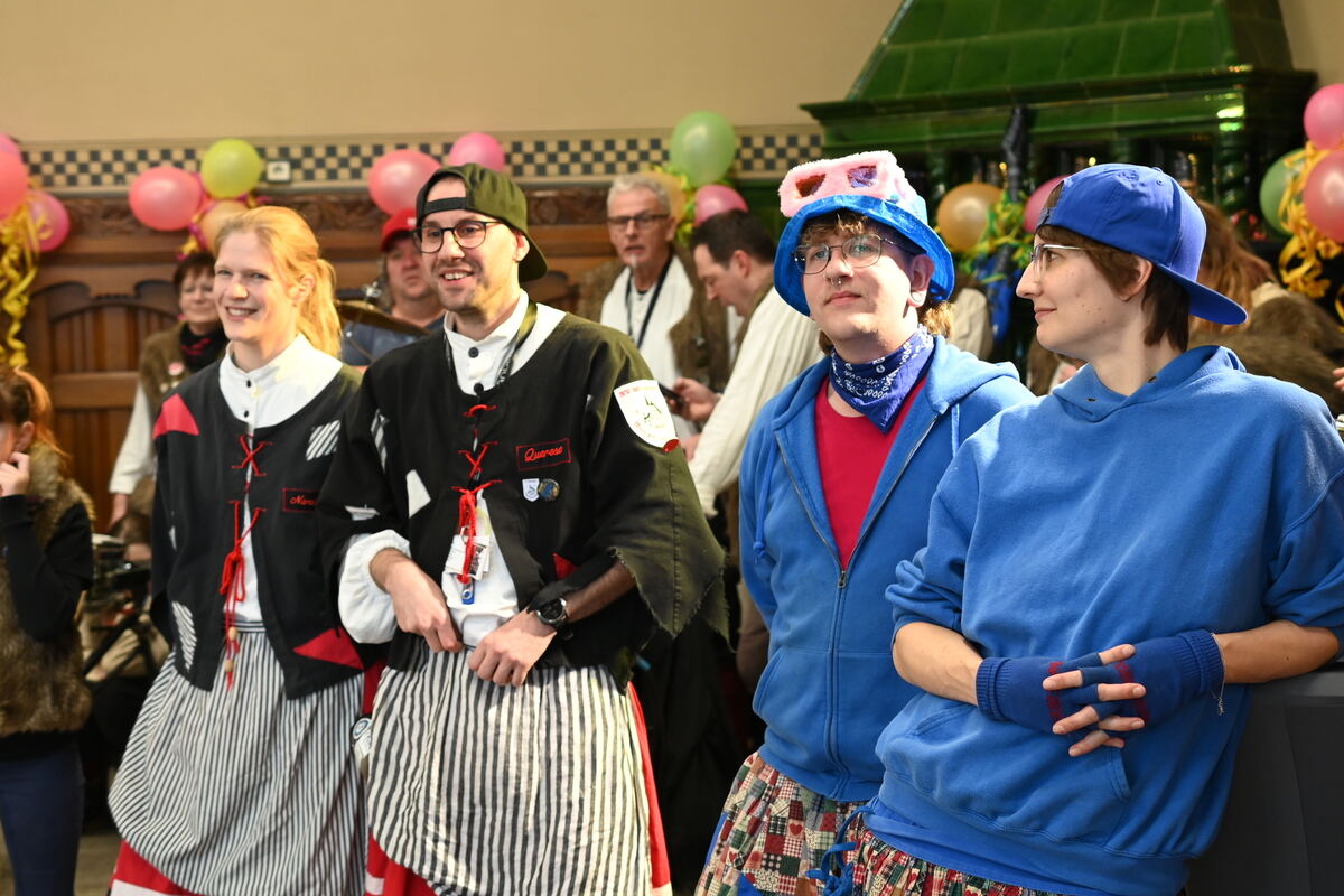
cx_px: 672
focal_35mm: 60
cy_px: 448
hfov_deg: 33.4
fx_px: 2240
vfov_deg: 22.6
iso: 900
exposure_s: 1/60
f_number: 4
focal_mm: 40
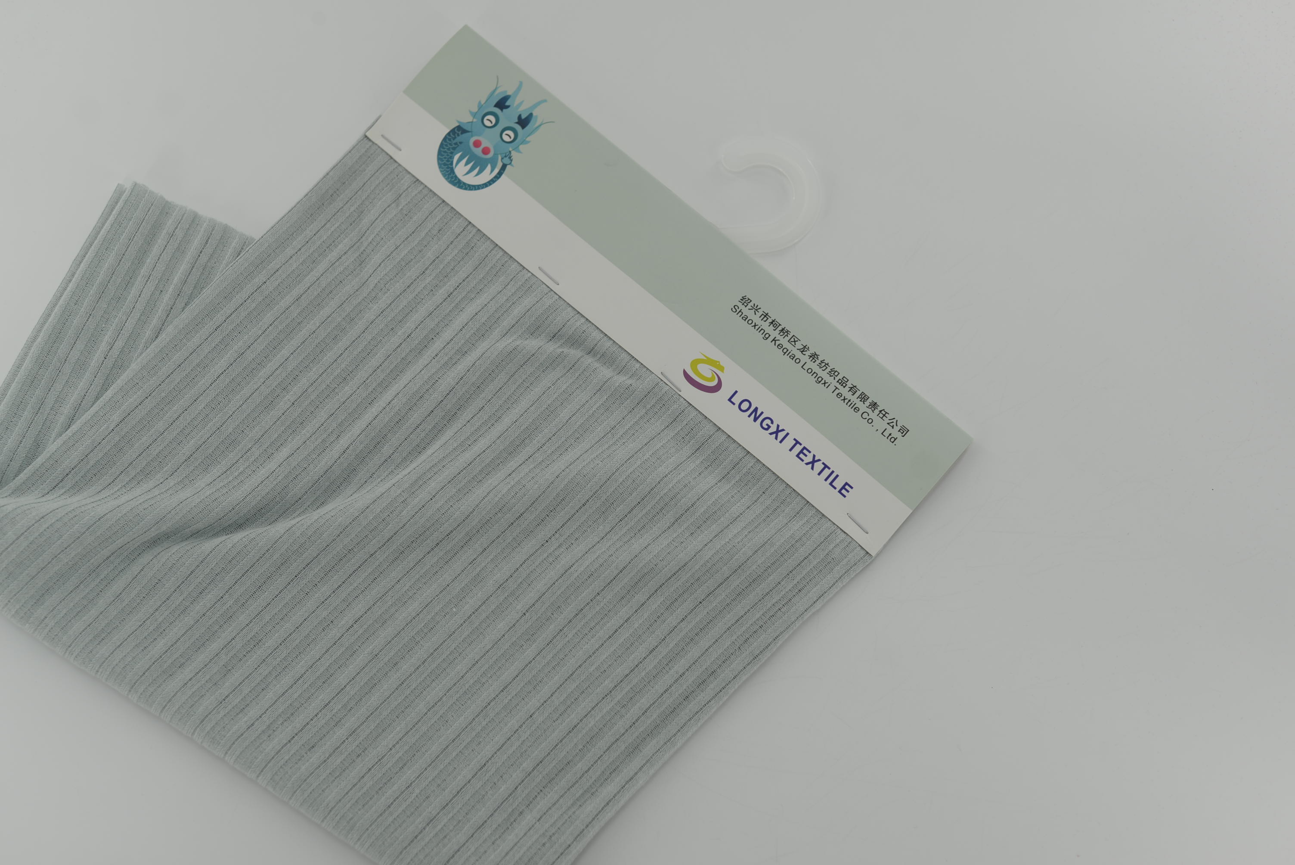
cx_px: 648
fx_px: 1799
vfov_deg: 27.0
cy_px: 432
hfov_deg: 39.6
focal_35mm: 50
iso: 100
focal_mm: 50
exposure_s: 1/400
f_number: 3.5
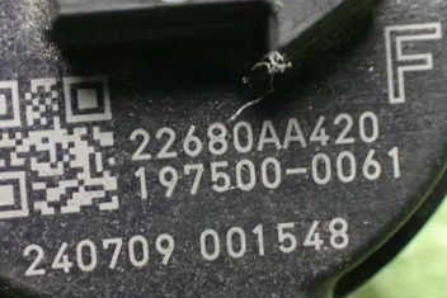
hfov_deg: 25.9
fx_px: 969
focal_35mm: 78
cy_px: 172
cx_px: 188
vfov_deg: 17.5
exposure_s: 1/30
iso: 1600
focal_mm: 7.84
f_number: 2.9
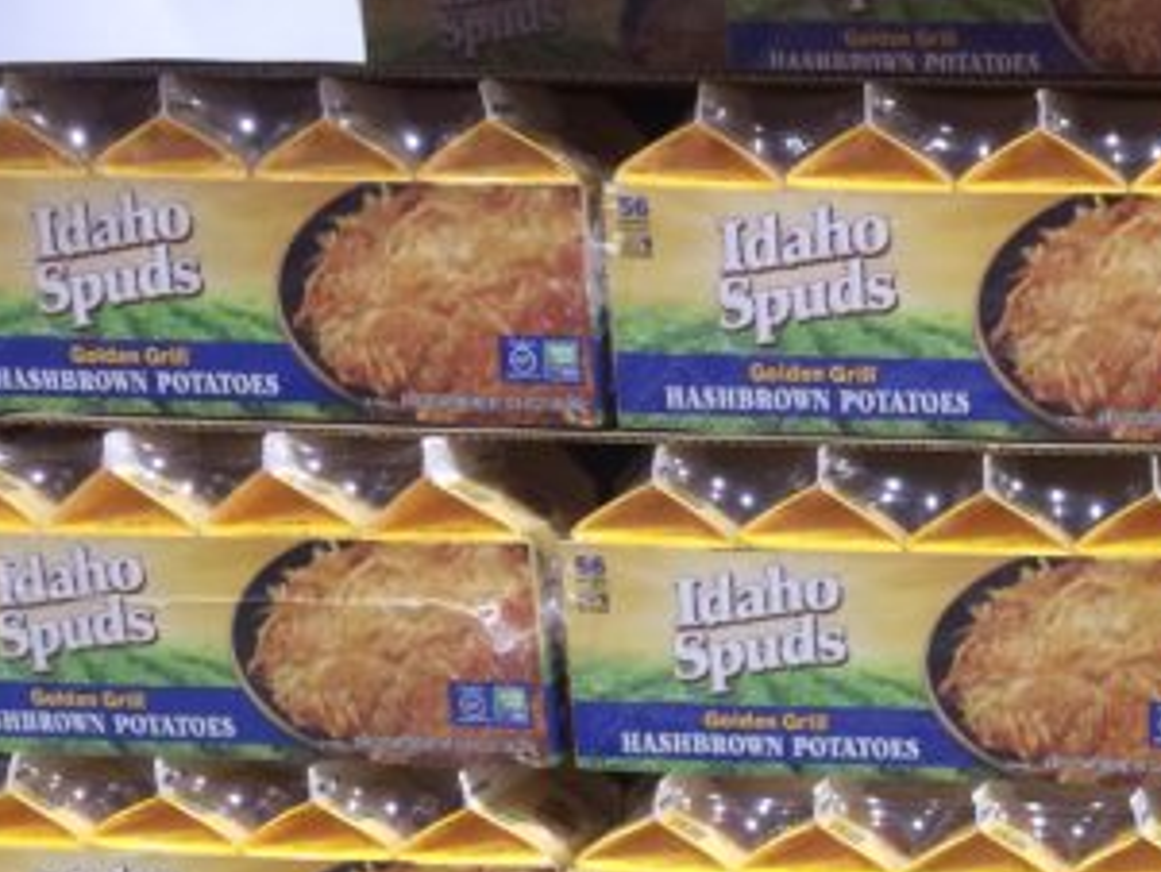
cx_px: 1281
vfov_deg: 18.8
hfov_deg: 24.5
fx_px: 2483
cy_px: 1046
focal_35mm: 74
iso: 80
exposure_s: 1/30
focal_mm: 4.15
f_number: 2.2
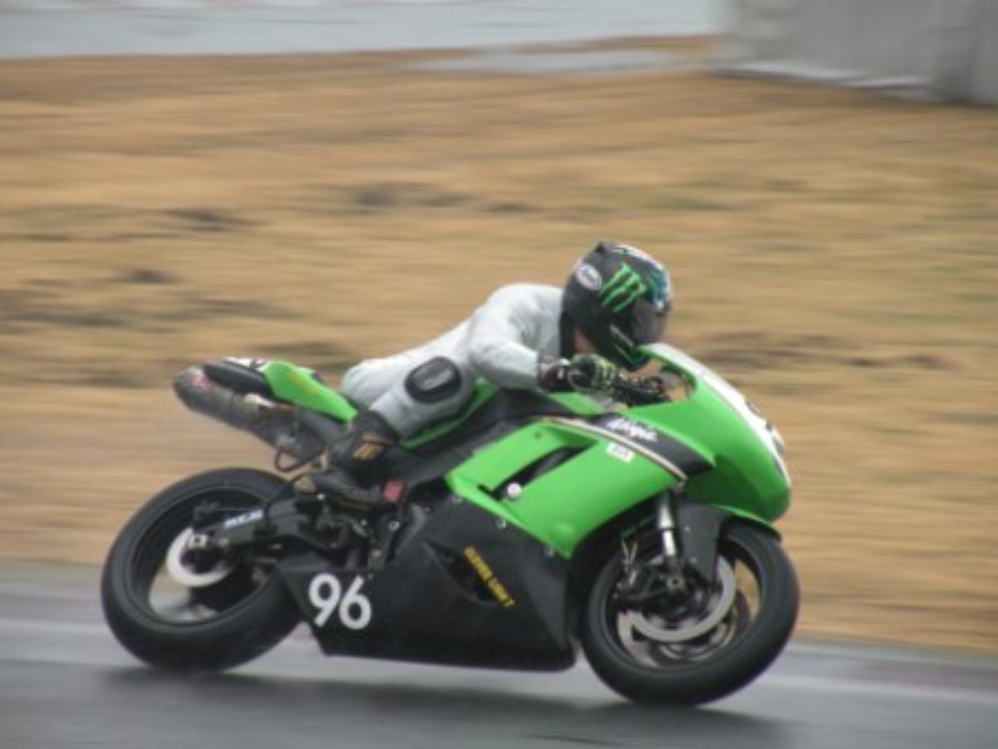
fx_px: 8966
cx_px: 499
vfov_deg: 4.8
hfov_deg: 6.4
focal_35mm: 311
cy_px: 374
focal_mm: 55
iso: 385
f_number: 4.5
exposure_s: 1/132
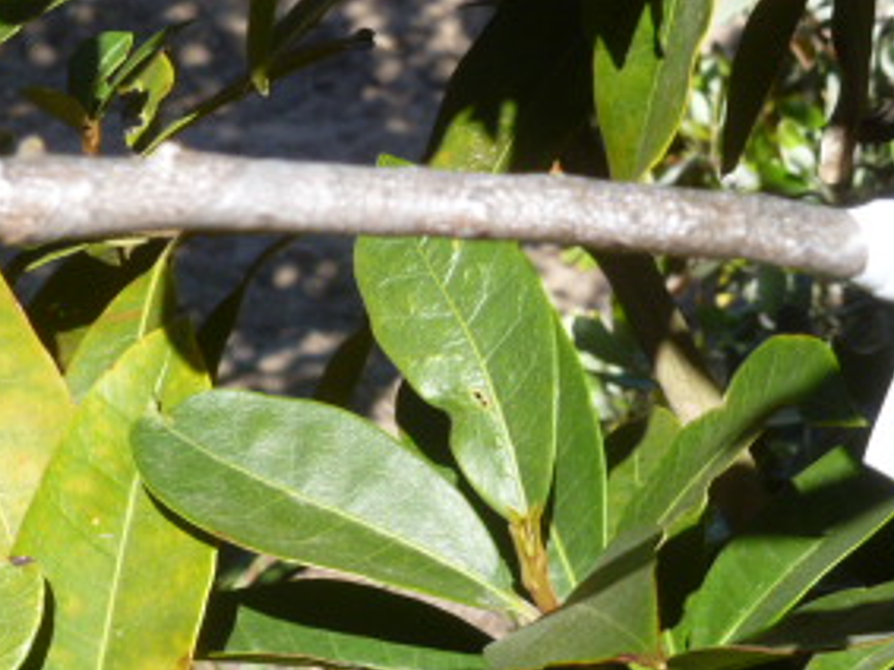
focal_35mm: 138
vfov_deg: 10.7
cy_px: 354
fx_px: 3563
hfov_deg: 14.3
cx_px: 468
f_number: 4.1
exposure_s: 1/250
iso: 80
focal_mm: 10.9
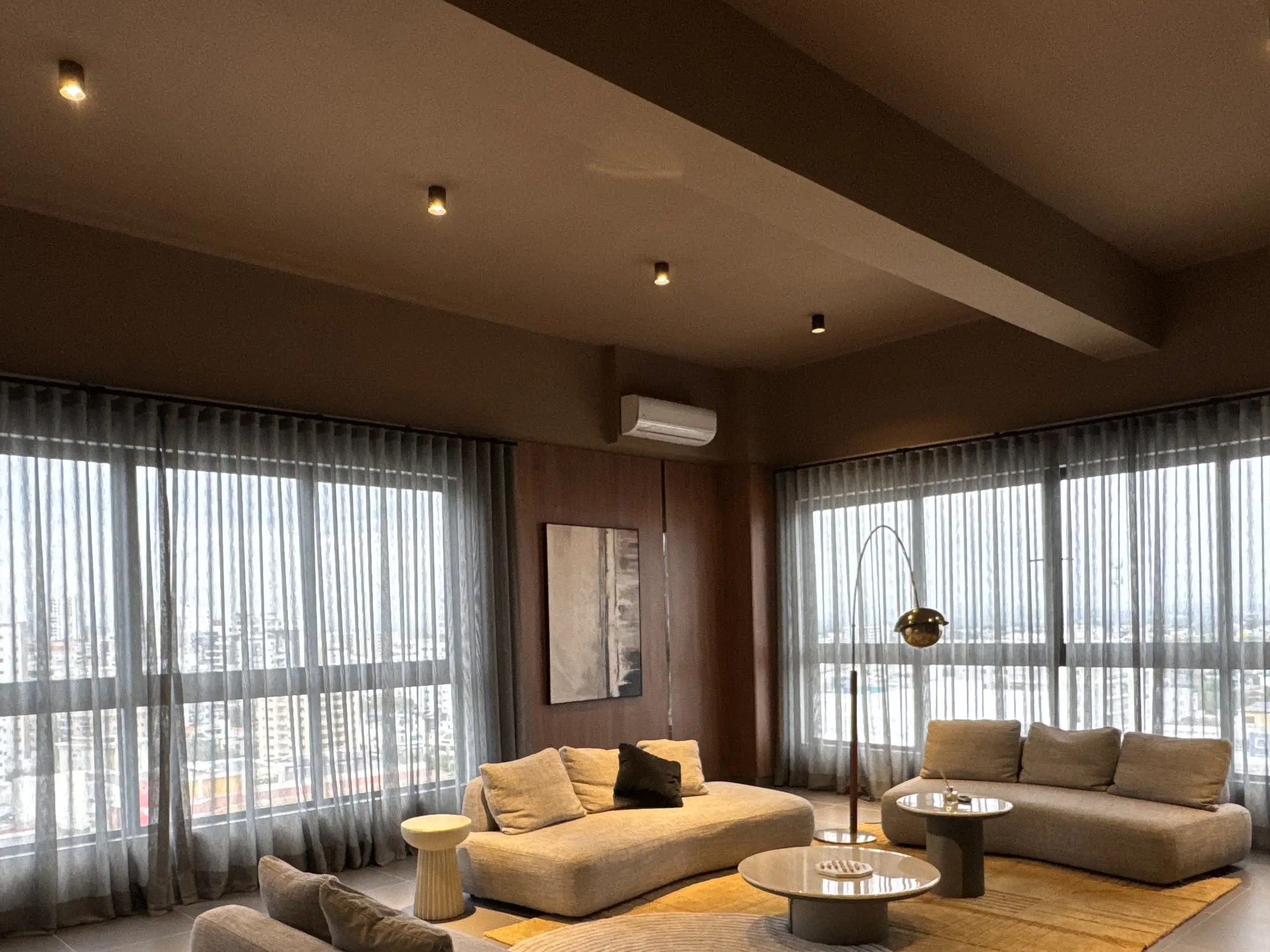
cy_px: 641
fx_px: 991
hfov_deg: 65.3
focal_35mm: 27
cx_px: 606
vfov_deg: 50.4
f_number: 2.2
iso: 160
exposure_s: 1/99
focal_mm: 2.22
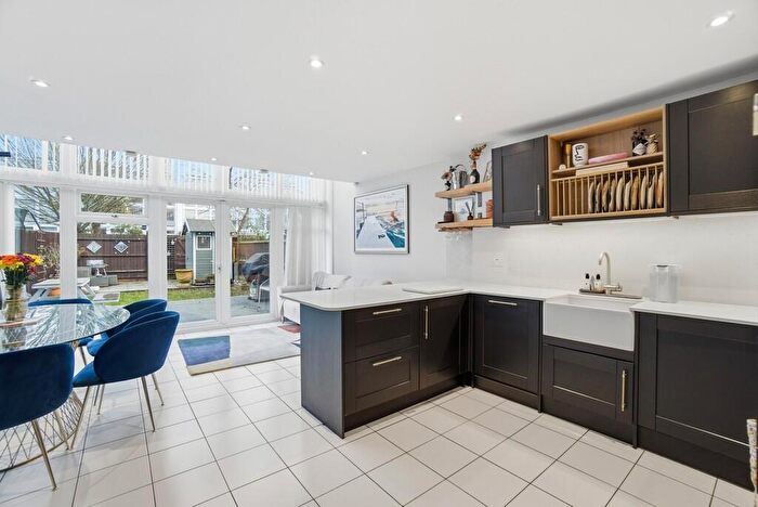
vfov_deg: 77.4
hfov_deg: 100.3
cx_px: 379
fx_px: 316
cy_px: 254
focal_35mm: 15
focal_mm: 10
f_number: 4
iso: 100
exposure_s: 1/80
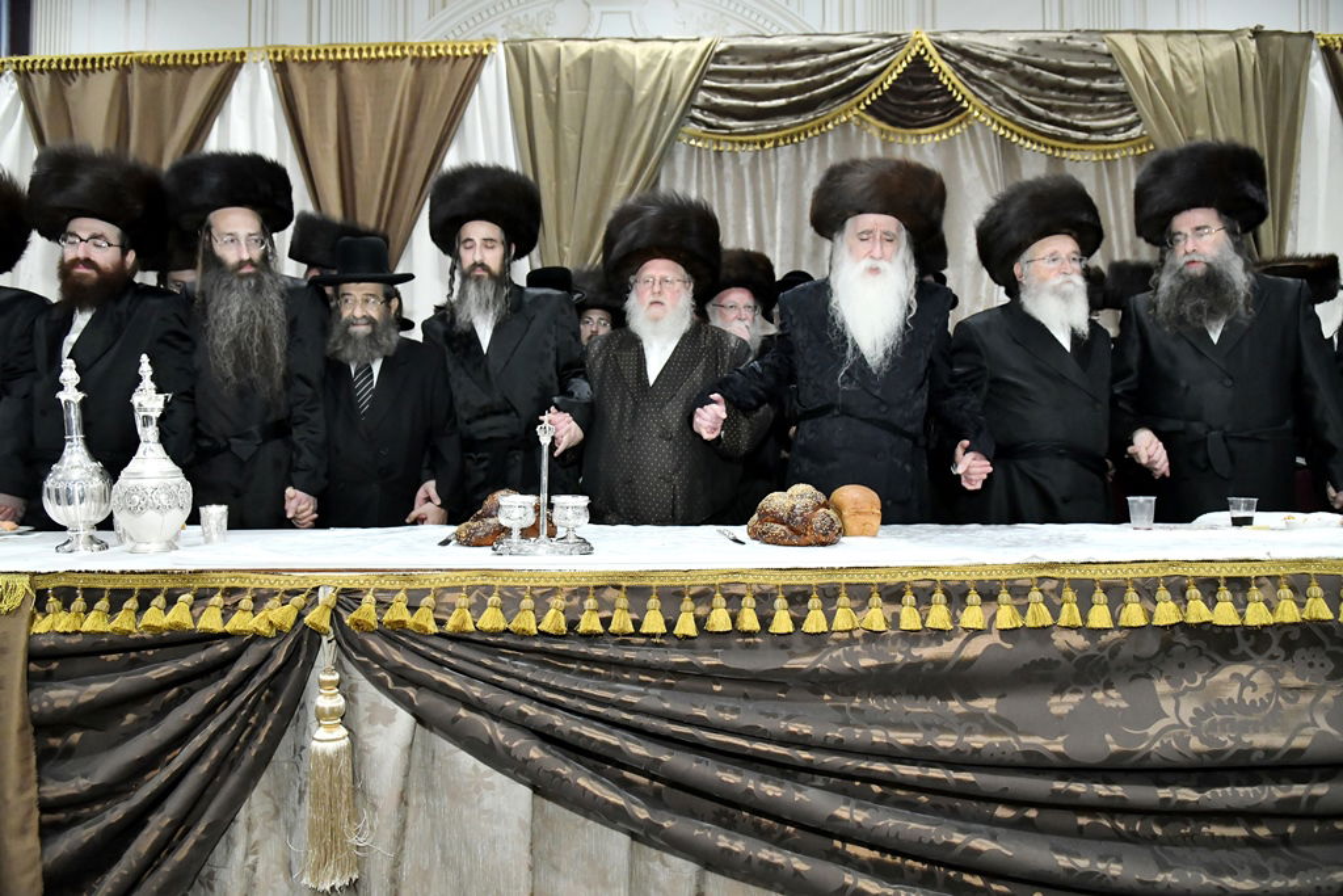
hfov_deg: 73.7
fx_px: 895
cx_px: 672
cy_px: 448
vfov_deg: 53.1
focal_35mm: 24
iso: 4000
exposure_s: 1/250
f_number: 5.6
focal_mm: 24
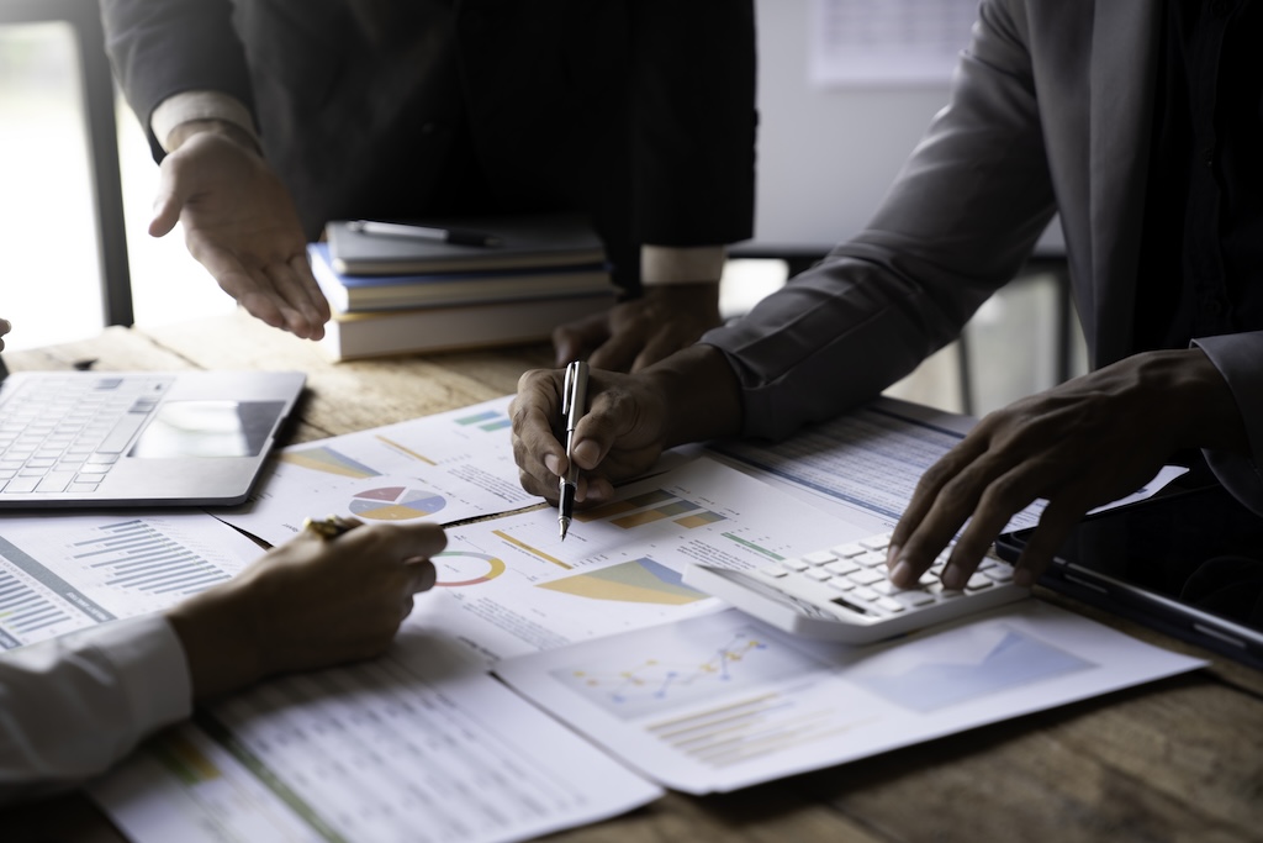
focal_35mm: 70
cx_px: 632
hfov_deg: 28.8
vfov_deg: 19.5
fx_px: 2456
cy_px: 422
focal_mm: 70
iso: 100
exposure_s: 1/200
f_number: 2.8
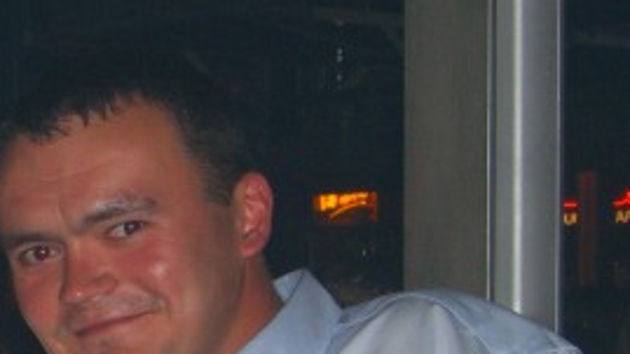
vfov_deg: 6.5
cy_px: 513
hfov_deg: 11.3
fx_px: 3089
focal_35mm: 185
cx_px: -222
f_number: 3.6
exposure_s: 1/60
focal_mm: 11.8
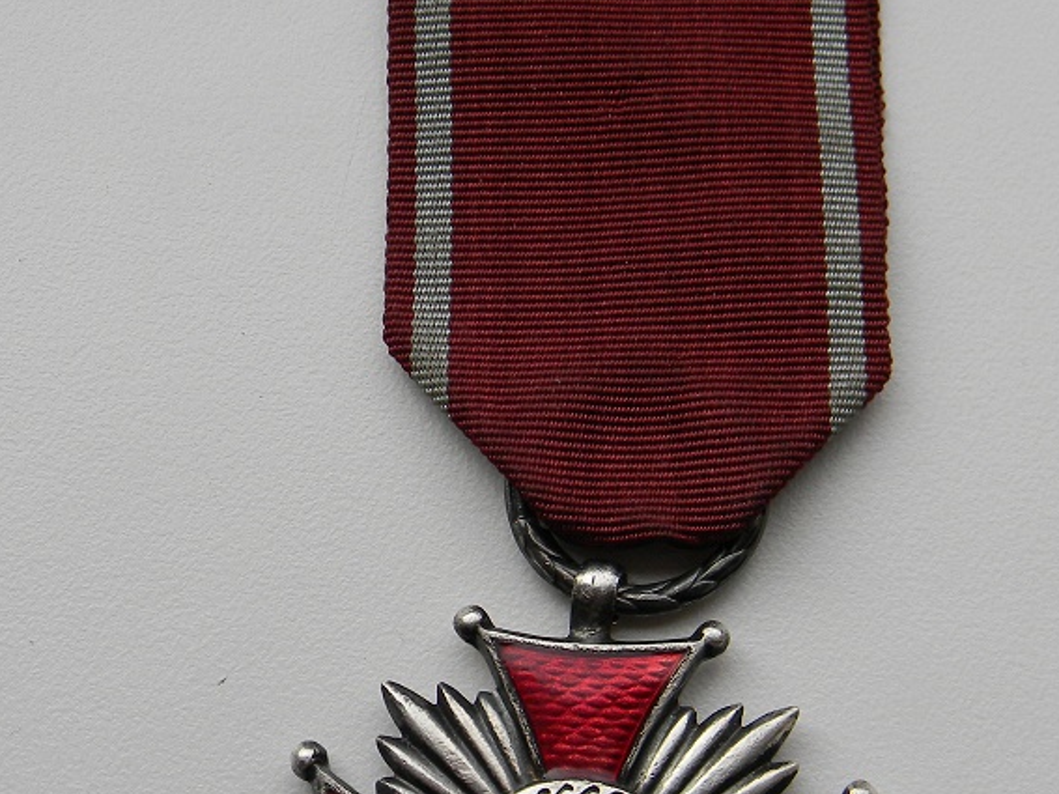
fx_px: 1988
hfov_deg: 29.7
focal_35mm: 65
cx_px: 663
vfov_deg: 22.5
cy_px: 527
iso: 80
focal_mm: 6.4
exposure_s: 1/316
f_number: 3.7
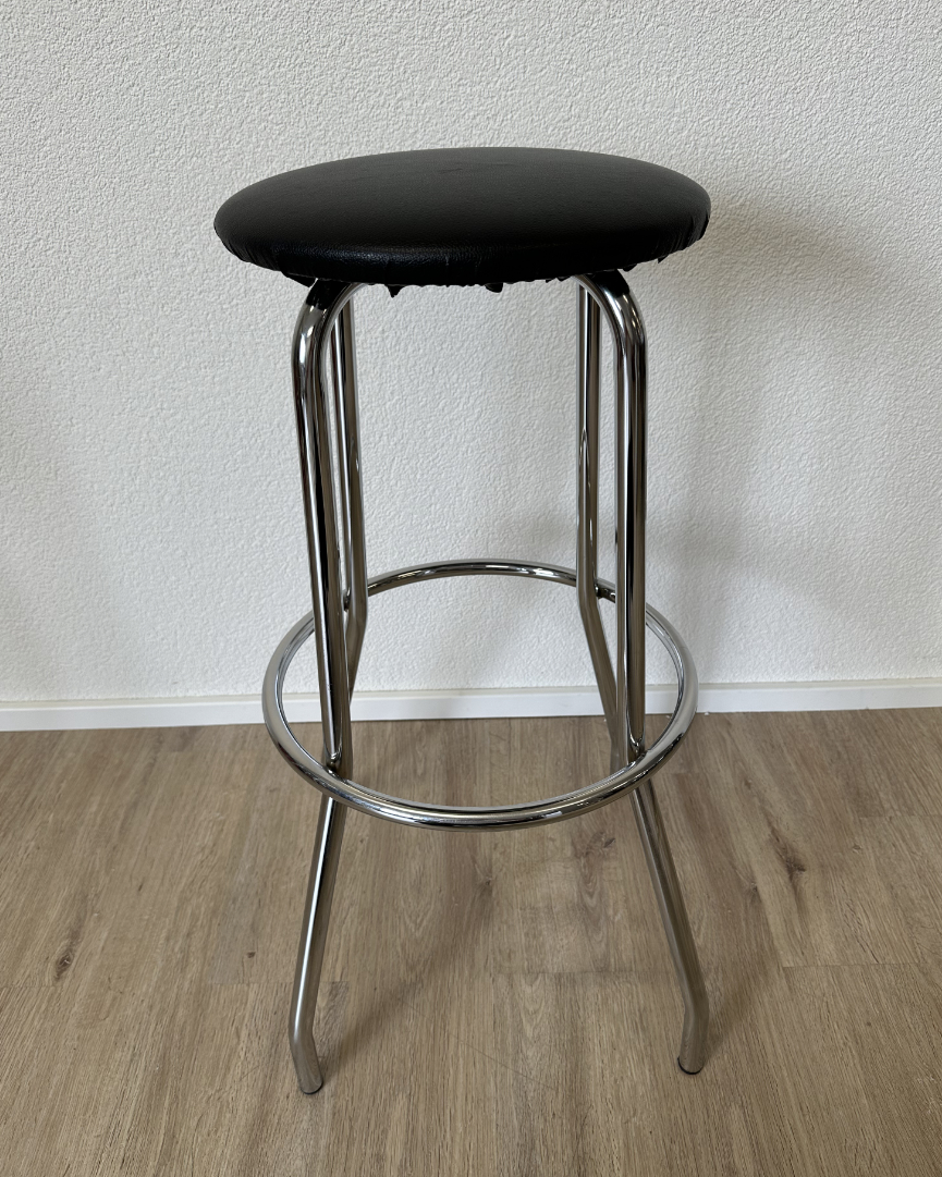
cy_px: 609
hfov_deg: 54.9
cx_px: 479
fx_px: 906
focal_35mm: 26
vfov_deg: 66.0
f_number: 1.8
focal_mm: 6.9
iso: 50
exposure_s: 1/100
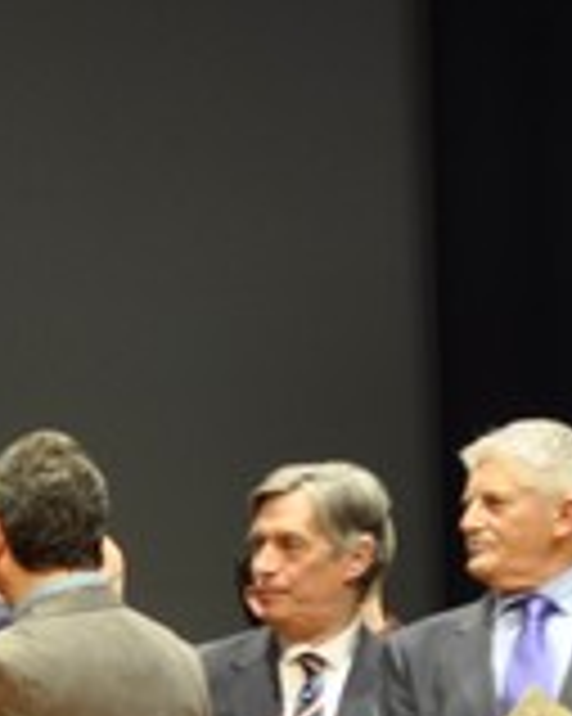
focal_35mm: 212
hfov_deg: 7.1
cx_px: -347
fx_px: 4490
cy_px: 862
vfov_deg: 9.0
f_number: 3.2
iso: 320
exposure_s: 1/40
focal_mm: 30
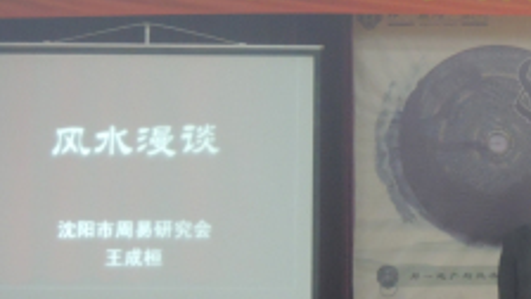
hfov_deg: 13.9
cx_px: 491
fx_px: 2154
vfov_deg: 7.9
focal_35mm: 153
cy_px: 165
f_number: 4.5
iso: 800
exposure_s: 1/20
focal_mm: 12.5
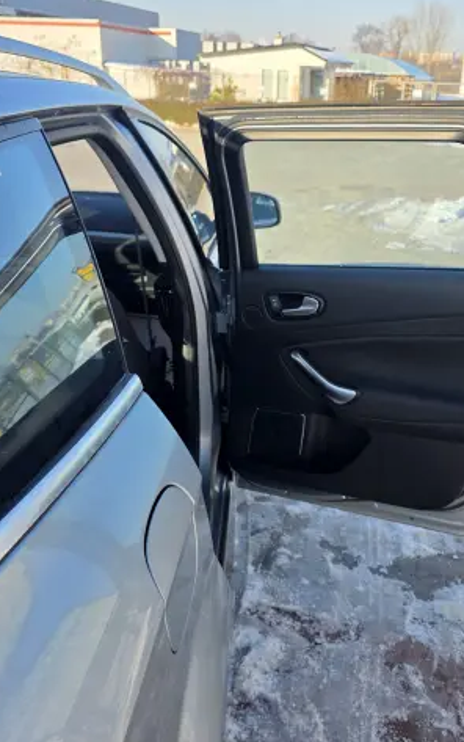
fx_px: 667
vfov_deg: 58.1
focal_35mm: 33
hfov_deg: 38.2
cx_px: 277
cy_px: 373
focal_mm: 6.3
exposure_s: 1/3300
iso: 80
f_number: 1.7
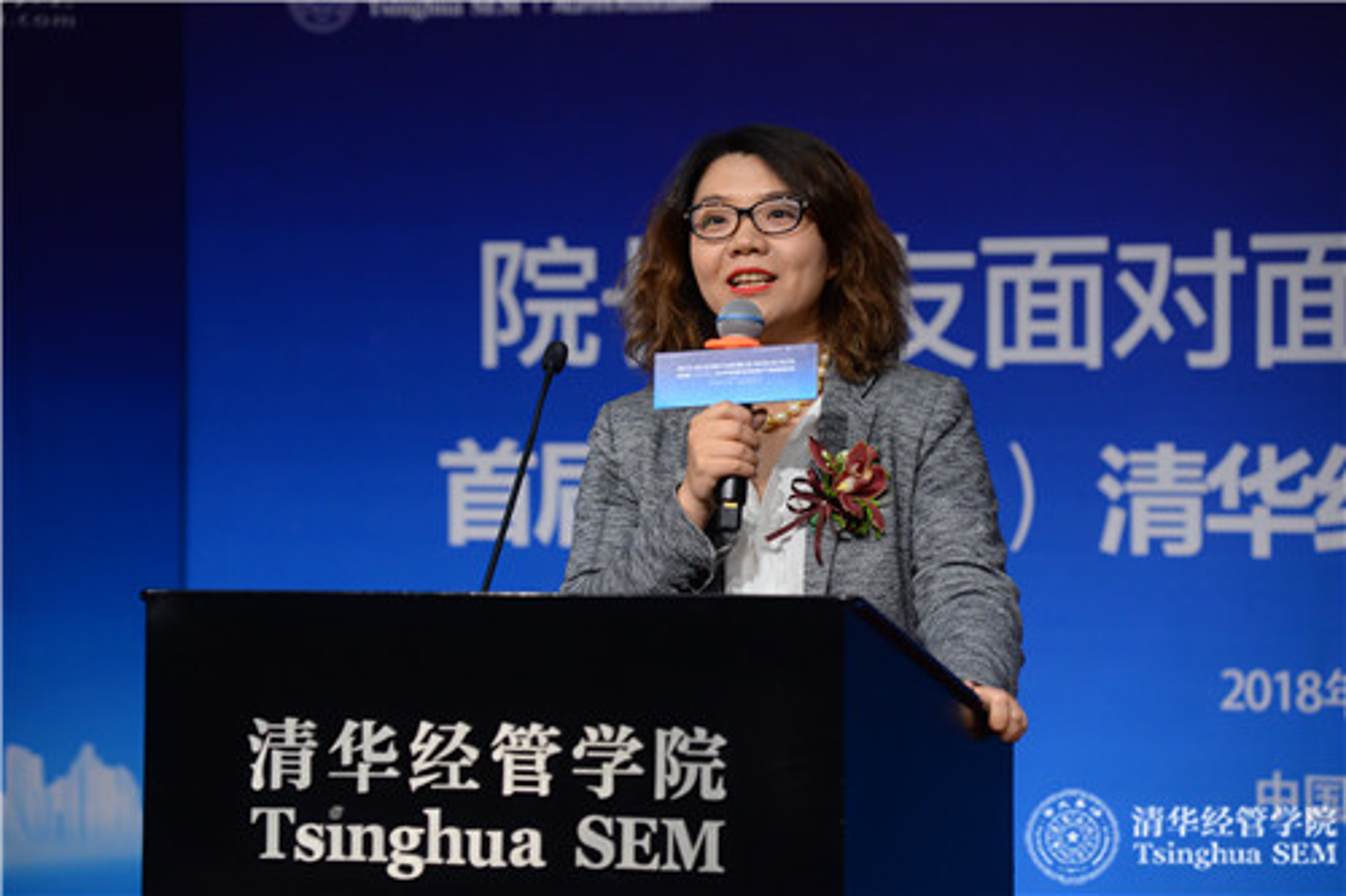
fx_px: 5419
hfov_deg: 14.2
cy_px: 448
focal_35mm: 145
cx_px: 673
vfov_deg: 9.5
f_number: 5
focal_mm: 145
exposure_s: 1/125
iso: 1600
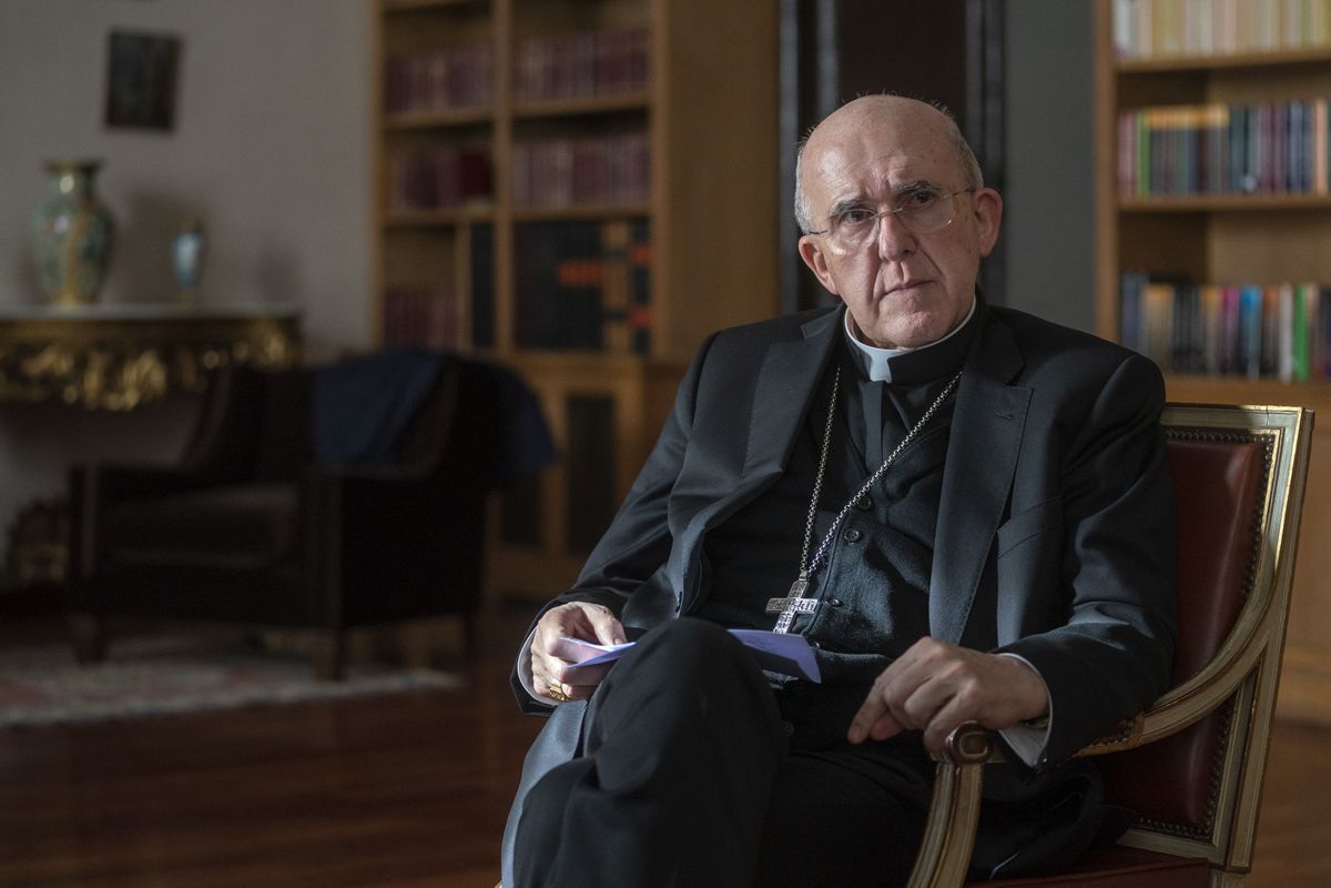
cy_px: 444
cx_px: 666
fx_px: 2588
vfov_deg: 19.5
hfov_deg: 28.8
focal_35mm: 70
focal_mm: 70
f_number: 2.8
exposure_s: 1/200
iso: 2000
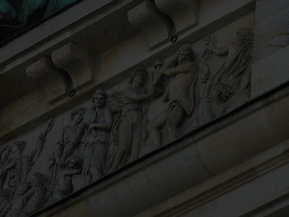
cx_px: 35
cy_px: -104
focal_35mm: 335
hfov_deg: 5.9
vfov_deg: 4.4
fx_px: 2797
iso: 125
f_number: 5.1
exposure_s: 1/1600
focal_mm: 20.4
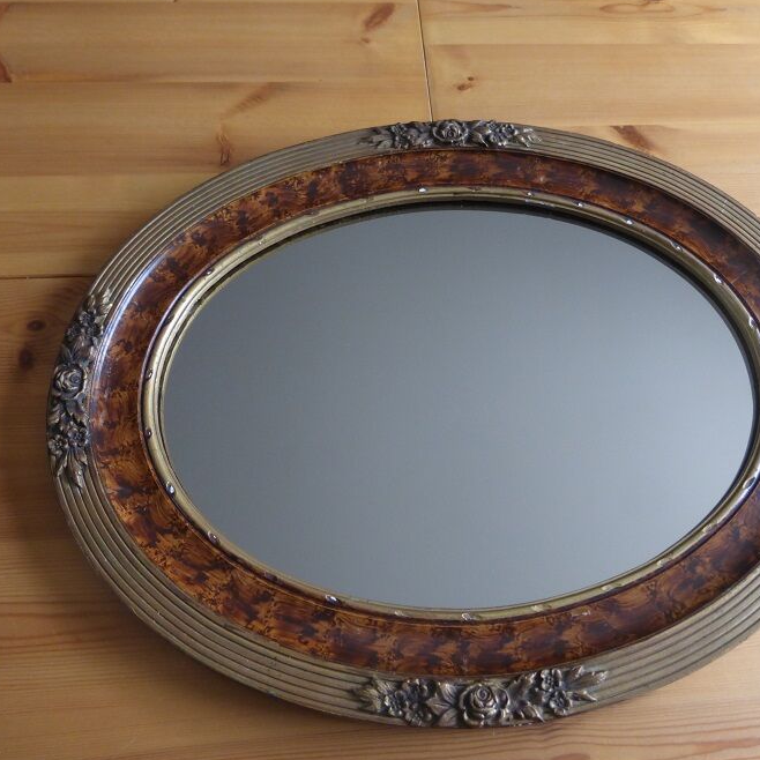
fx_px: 720
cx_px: 435
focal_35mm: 29
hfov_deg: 55.4
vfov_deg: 55.6
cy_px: 377
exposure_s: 1/60
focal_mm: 4.3
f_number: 3.3
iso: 200
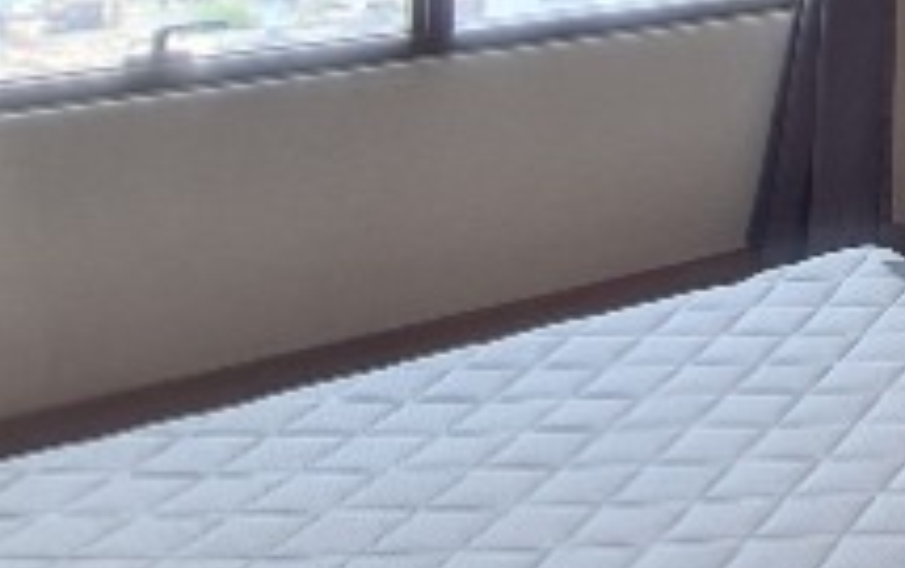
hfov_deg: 23.8
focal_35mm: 64
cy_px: -316
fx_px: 1581
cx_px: 1427
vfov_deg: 17.9
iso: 50
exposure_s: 1/183
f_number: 2.2
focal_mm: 2.2
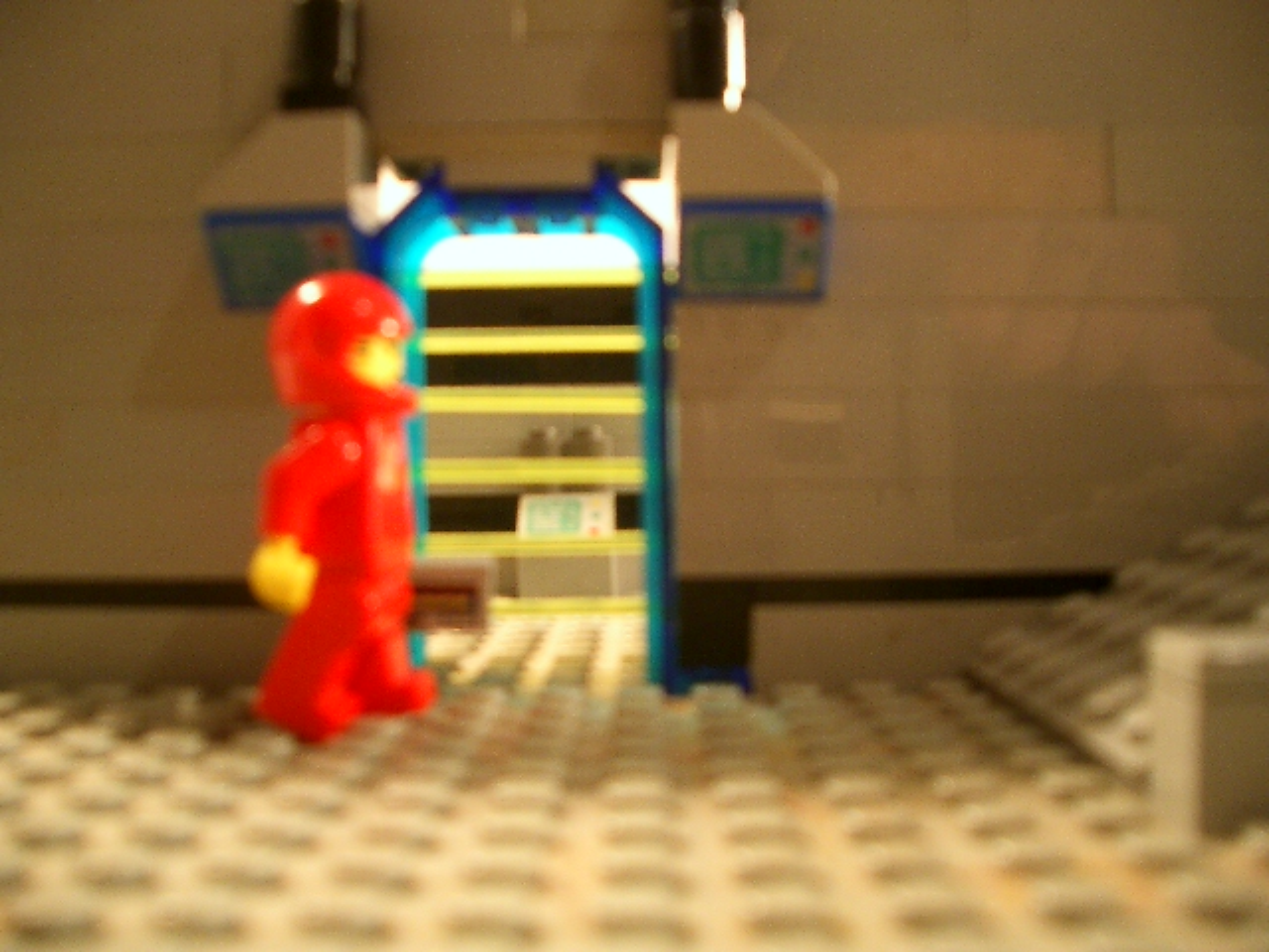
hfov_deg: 52.6
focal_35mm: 35
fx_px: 1283
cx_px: 634
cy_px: 476
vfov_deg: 40.7
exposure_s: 1/15
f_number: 2.6
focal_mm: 5.8
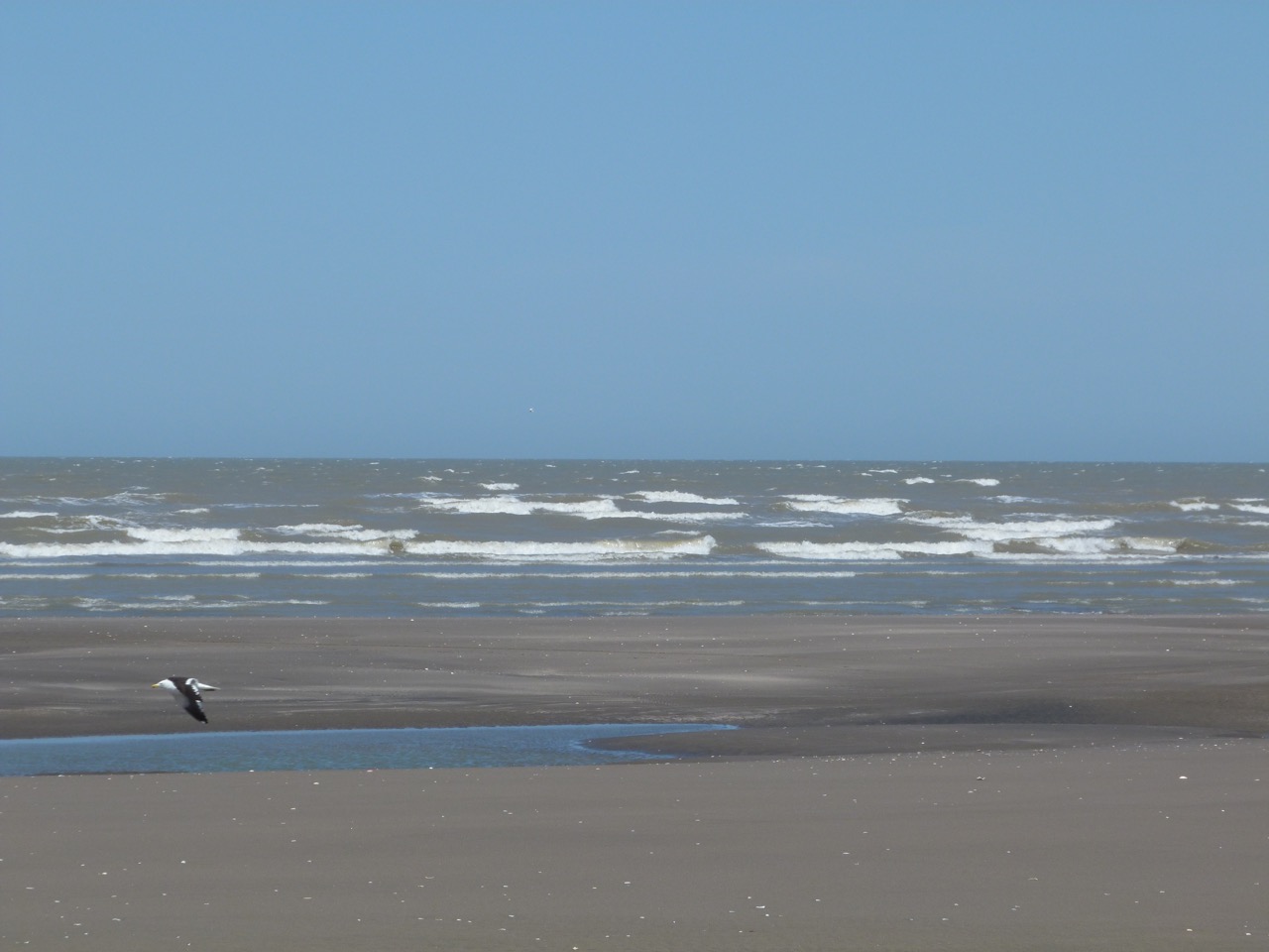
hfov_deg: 11.4
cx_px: 634
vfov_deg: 8.5
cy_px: 476
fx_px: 6379
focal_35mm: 174
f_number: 5.6
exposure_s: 1/640
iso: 80
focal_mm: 31.3
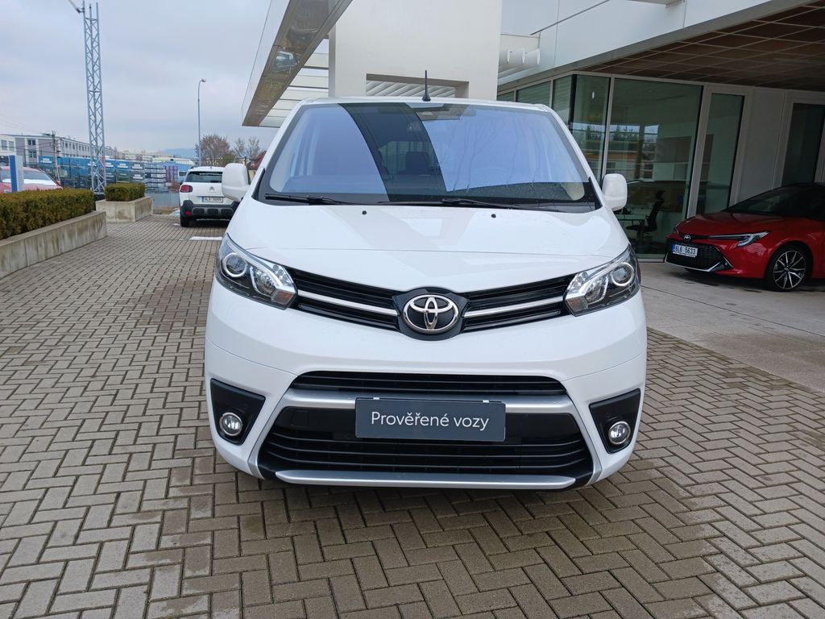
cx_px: 412
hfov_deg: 65.3
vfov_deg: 51.4
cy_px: 310
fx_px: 643
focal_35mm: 27
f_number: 1.8
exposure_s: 1/149
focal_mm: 4
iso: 20
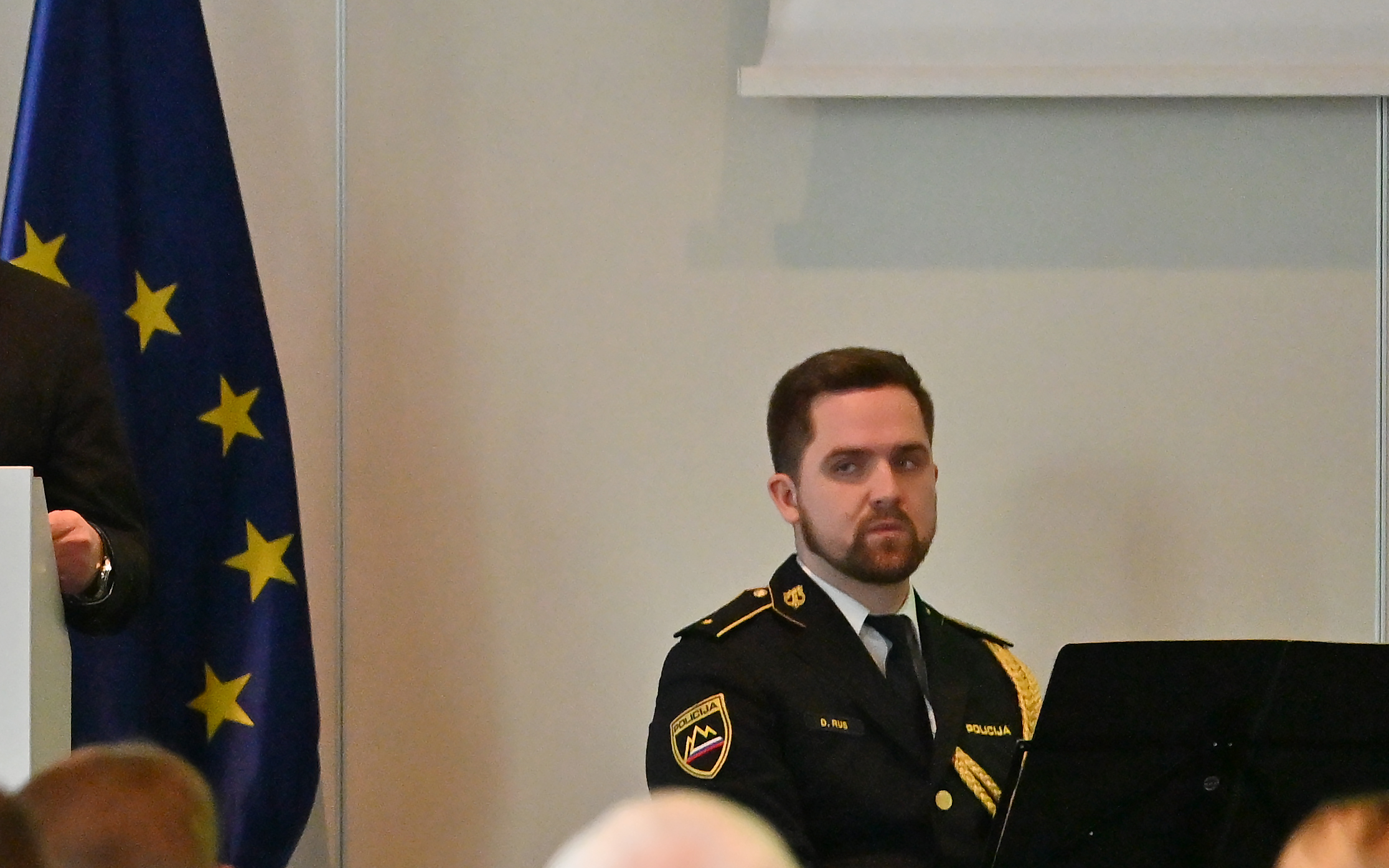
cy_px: 1063
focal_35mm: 373
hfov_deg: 5.6
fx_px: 14119
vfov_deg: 3.5
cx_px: -118
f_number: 2.8
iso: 4000
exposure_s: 1/500
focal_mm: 135
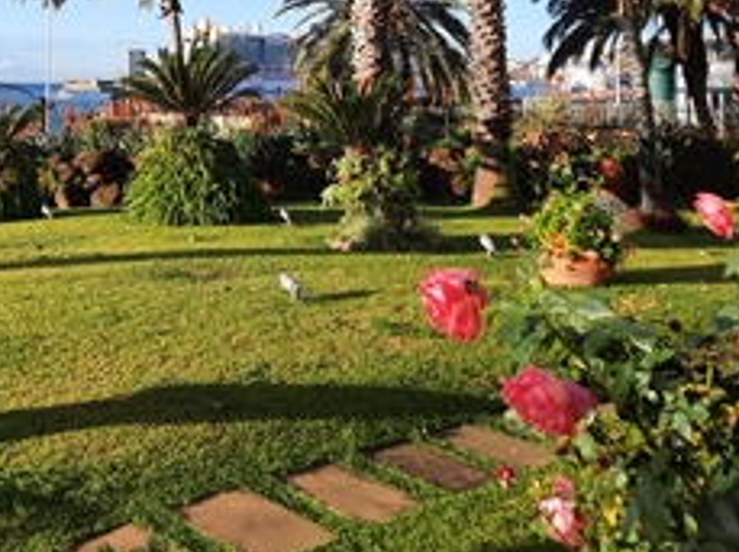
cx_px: 184
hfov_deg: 38.0
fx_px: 1044
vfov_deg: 28.1
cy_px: 26
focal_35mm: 49
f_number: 2
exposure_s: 1/539
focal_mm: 4.6
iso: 32
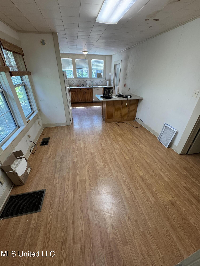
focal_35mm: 14
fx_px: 108
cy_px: 133
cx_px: 100
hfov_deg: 85.7
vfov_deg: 102.1
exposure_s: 1/60
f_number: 2.2
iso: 200
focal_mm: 2.22
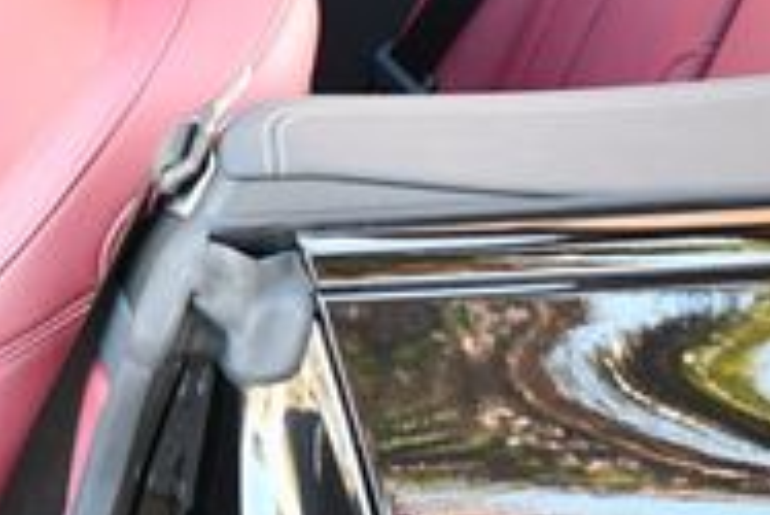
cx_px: -531
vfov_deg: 11.2
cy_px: 255
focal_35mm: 123
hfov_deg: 14.9
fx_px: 2633
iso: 800
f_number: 3.5
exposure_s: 1/125
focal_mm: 18
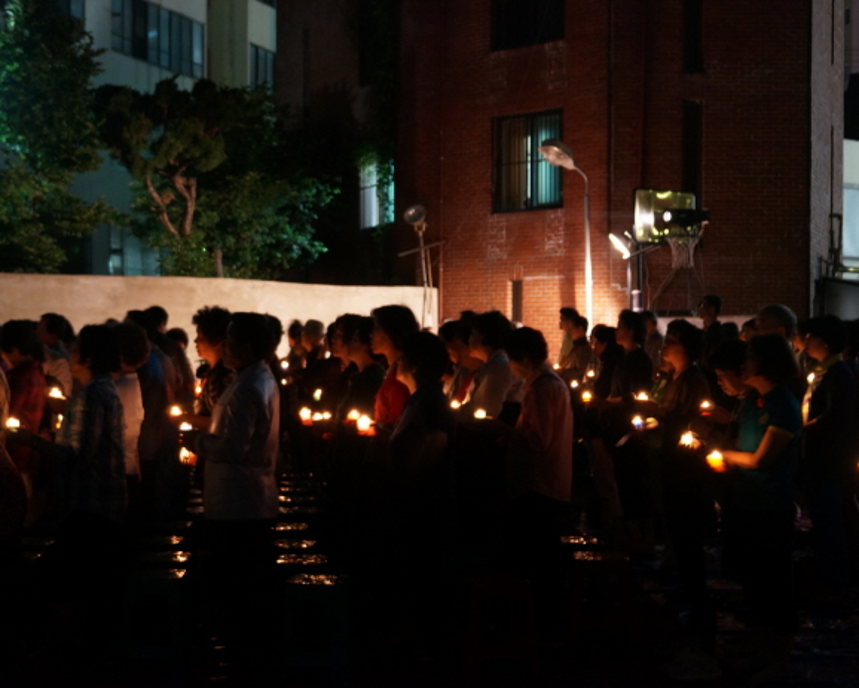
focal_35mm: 59
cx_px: 415
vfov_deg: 25.8
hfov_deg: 31.9
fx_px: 1501
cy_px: 344
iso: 800
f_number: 4.5
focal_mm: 35
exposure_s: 1/2.5
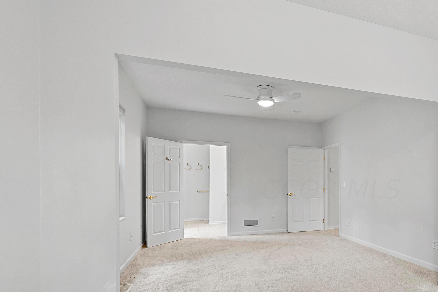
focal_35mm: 25
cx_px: 331
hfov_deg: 66.8
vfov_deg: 50.6
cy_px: 188
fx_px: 304
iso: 640
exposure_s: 1/2.5
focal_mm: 16
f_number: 9
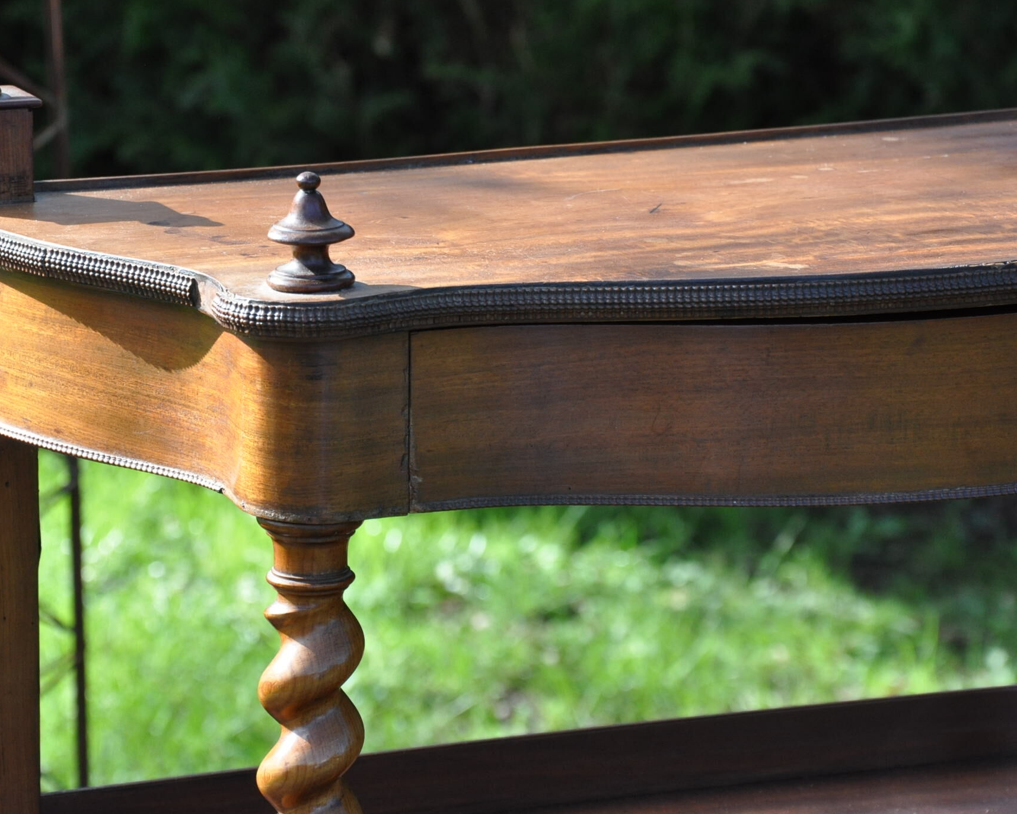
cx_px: 458
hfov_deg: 10.5
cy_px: 395
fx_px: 5556
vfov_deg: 8.4
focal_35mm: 185
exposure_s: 1/350
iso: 800
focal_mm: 105
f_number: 9.5
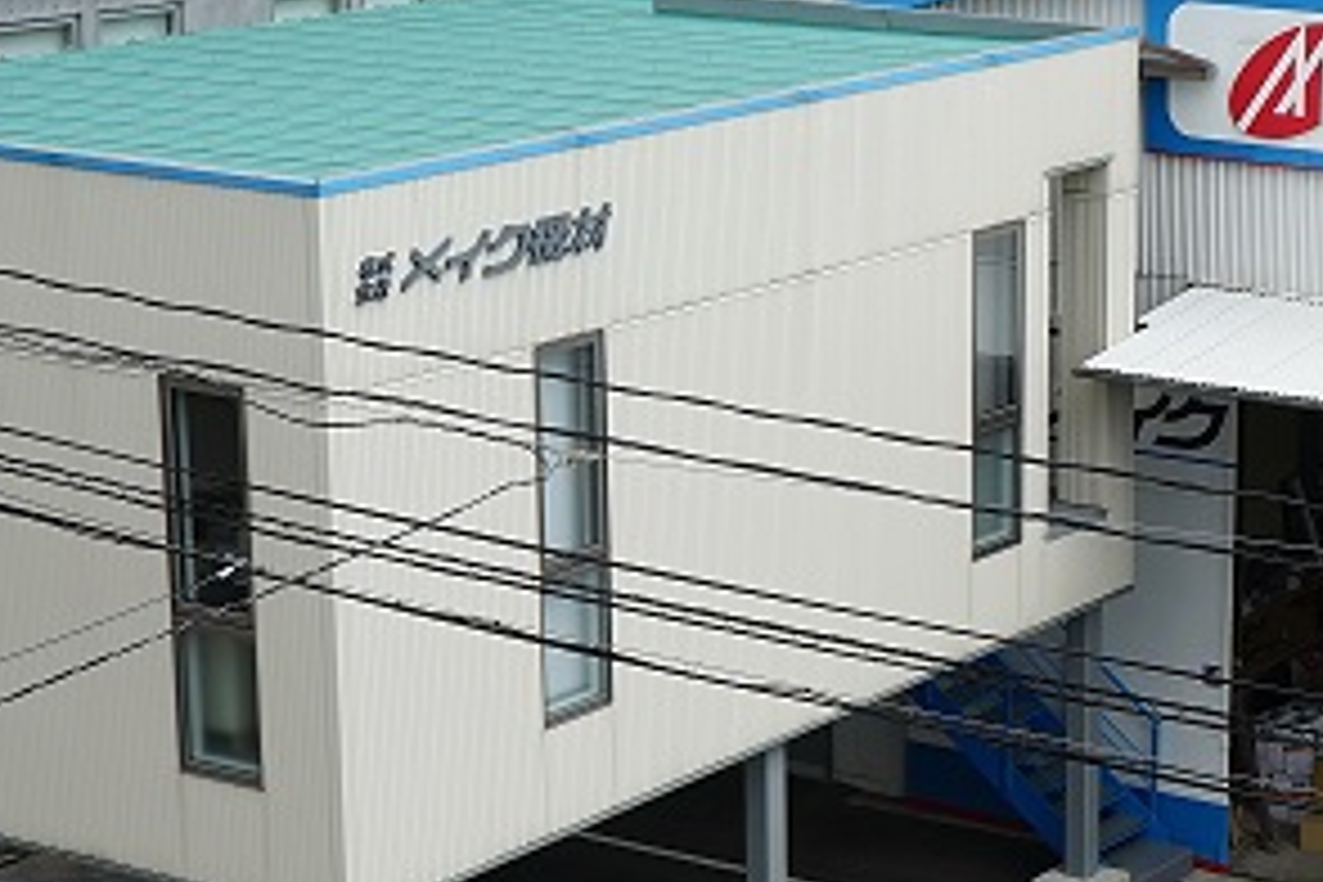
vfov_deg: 13.5
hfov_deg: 19.8
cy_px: 513
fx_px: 3711
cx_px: 1238
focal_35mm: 101
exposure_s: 1/125
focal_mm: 33
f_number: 11
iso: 100
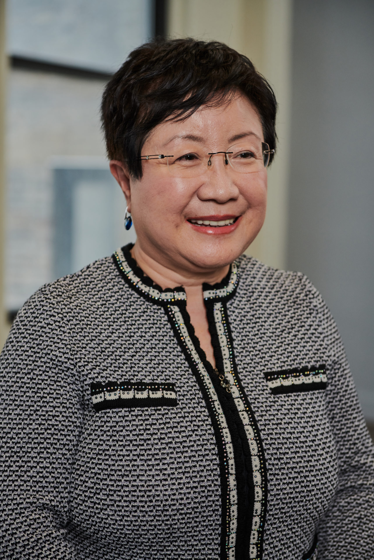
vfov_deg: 28.8
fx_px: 1091
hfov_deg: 19.5
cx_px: 187
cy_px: 280
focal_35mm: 70
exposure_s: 1/160
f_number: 4
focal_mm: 70
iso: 400
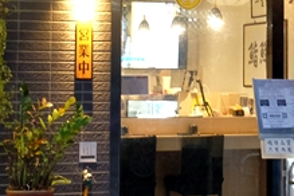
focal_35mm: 144
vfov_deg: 9.4
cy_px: -26
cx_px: 285
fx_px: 1176
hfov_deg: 14.1
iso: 2000
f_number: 3.6
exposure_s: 1/45
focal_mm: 23
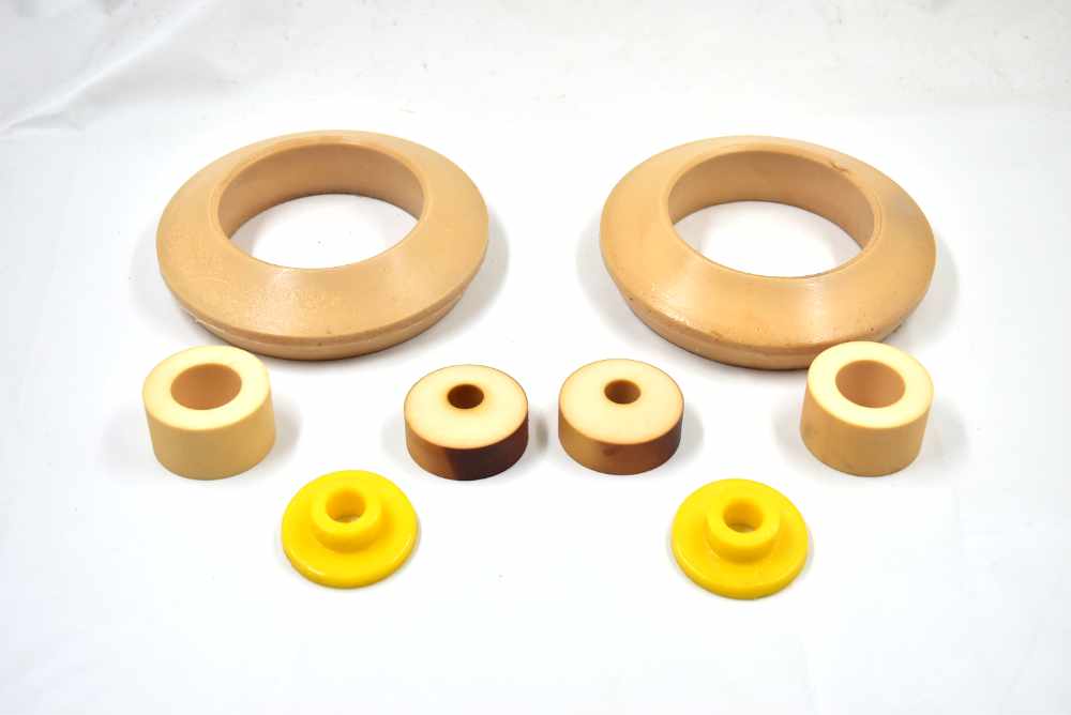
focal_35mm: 52
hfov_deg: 37.8
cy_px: 358
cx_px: 536
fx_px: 1563
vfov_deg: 25.8
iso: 360
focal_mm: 35
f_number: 5.6
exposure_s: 1/125
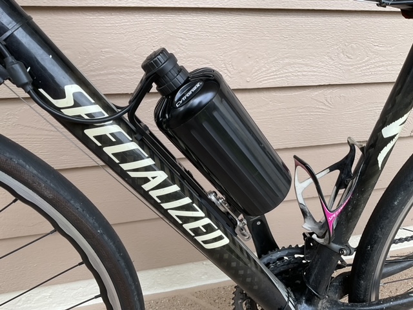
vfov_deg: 48.2
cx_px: 206
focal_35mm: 29
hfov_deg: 61.7
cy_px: 155
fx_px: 346
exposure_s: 1/204
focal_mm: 3
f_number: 1.8
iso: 16
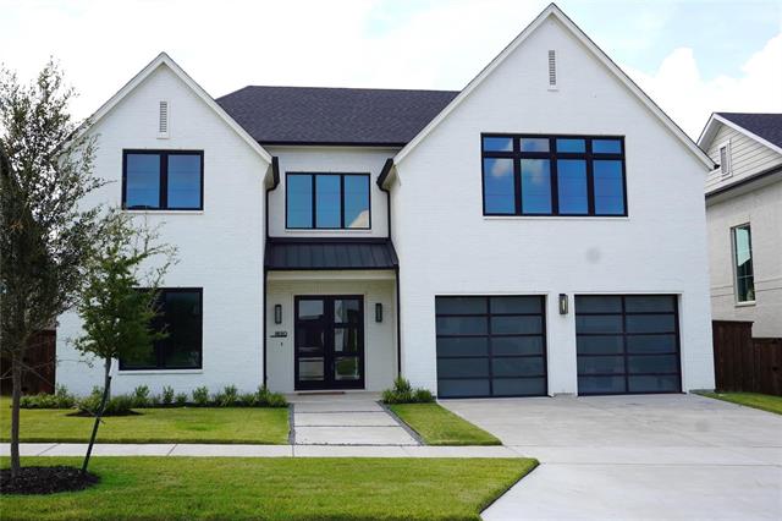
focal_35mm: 36
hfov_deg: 53.2
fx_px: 782
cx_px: 391
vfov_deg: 36.8
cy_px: 260
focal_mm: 24
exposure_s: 1/125
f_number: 9
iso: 100
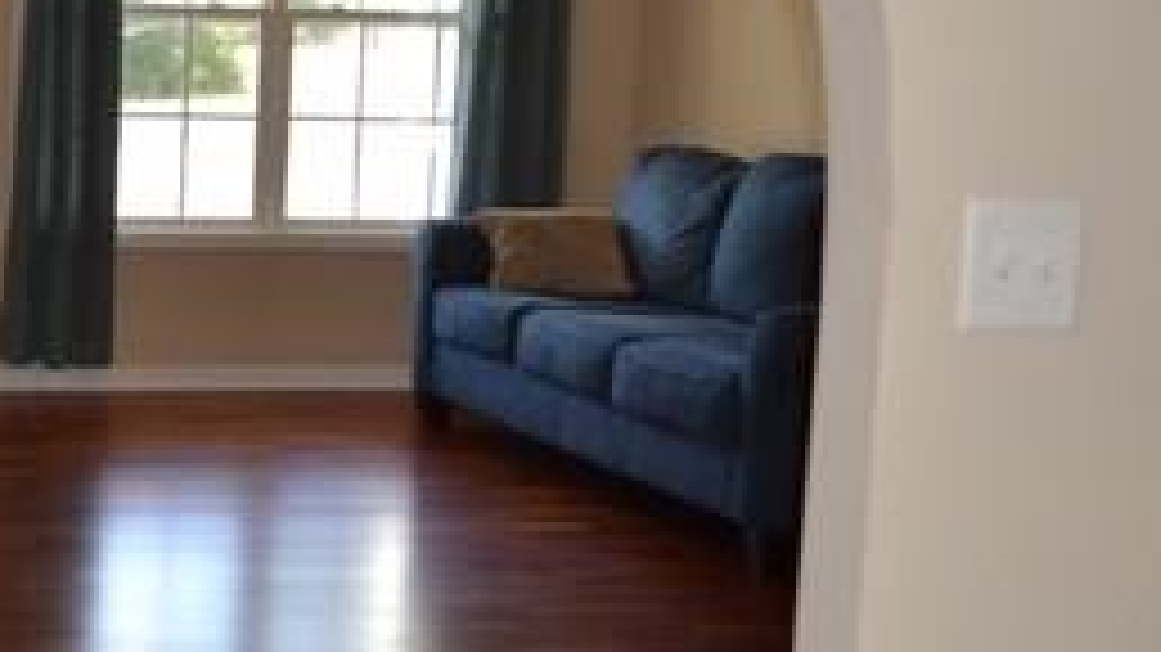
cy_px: 182
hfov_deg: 24.9
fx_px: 2401
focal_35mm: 78
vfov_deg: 15.4
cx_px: -180
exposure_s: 1/100
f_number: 4
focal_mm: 20
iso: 400
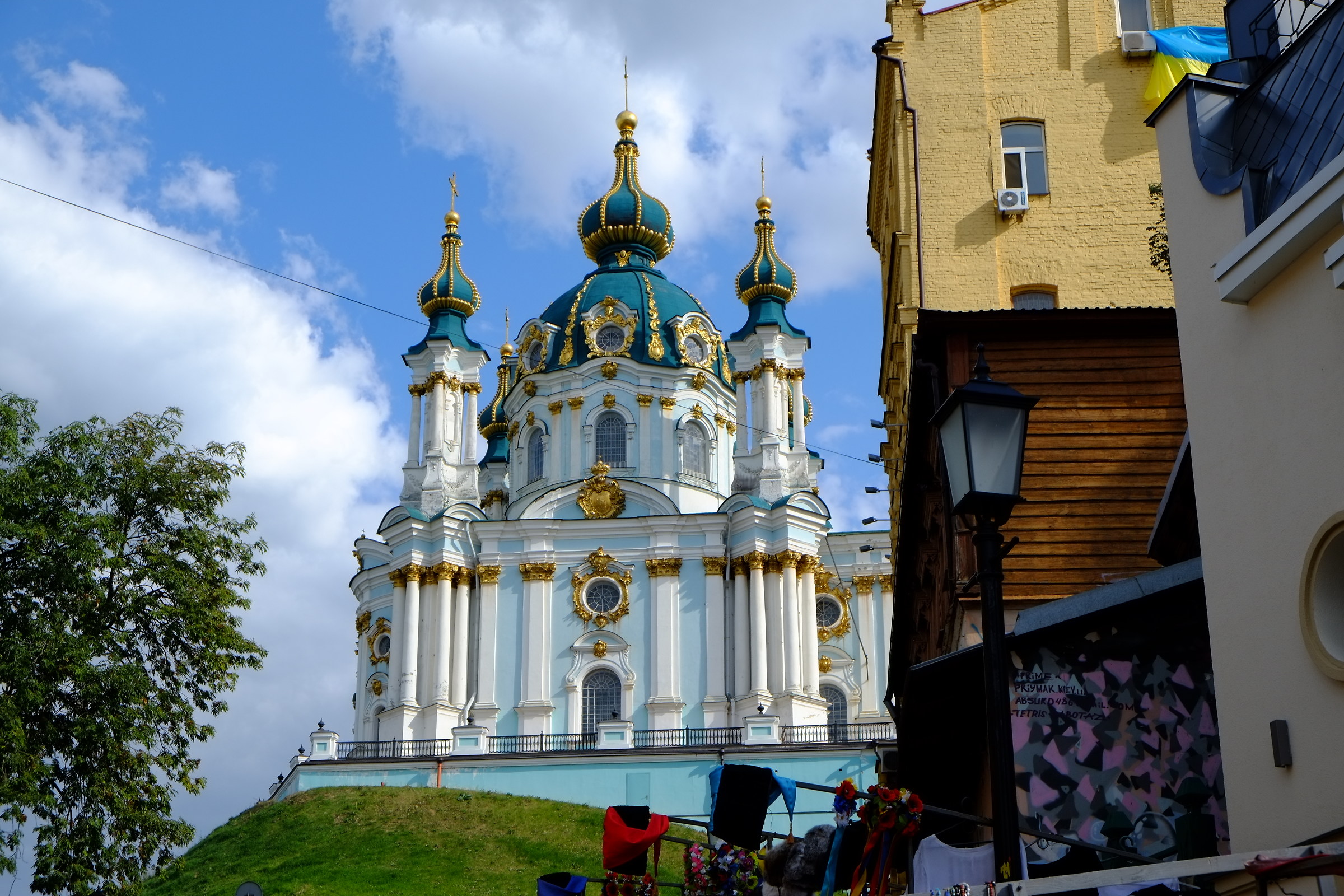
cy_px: 448
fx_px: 2016
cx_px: 672
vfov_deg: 25.1
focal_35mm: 54
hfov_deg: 36.9
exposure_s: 1/350
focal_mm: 35.8
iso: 200
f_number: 8
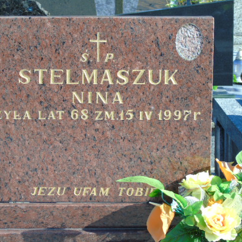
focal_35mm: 147
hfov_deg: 11.9
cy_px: 121
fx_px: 1163
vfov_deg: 11.9
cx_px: 96
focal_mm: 22
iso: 80
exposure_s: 1/200
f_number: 4.6
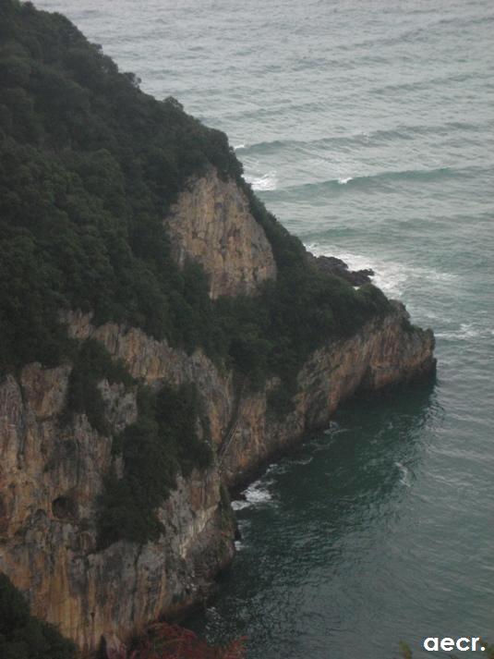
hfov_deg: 14.1
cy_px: 330
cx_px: 247
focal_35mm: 105
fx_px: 1997
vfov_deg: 18.7
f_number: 5.4
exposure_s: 1/120
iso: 200
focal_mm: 17.4
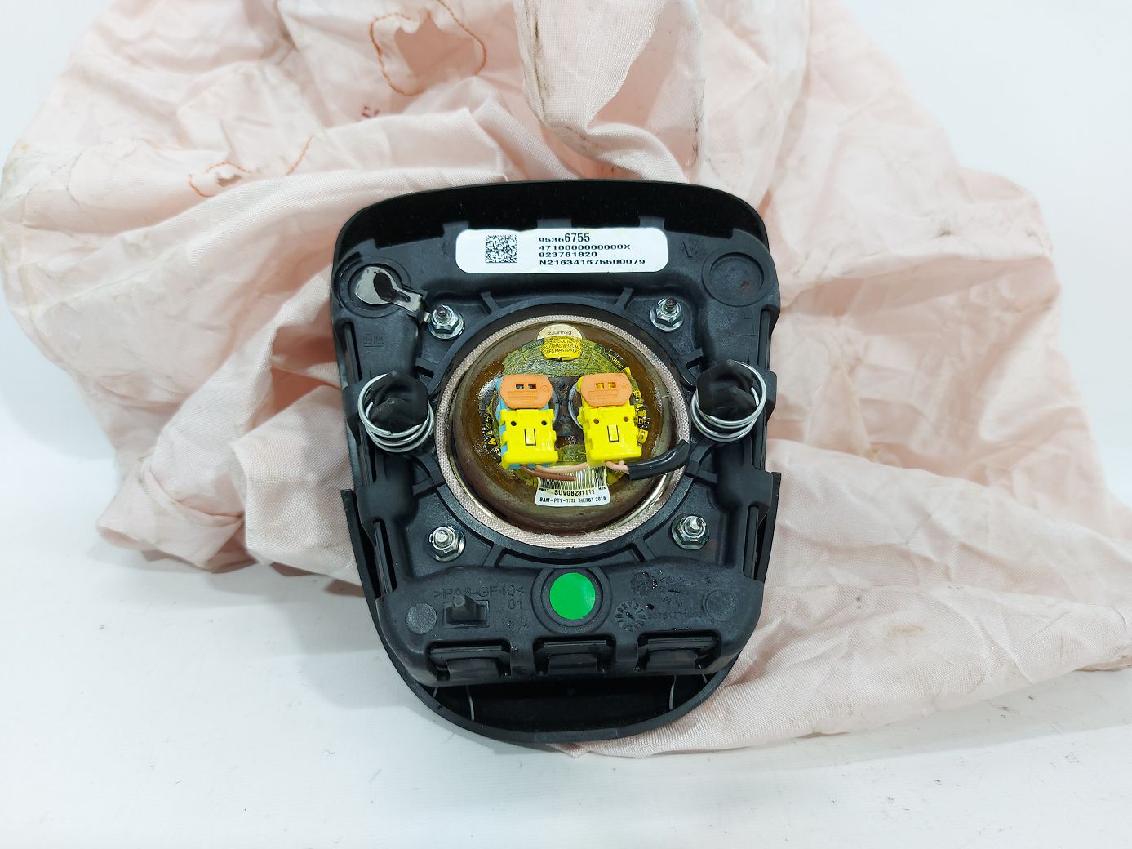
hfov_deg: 71.6
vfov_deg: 56.8
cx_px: 566
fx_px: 785
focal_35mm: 24
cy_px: 424
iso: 64
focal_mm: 5.23
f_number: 1.8
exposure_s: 1/50
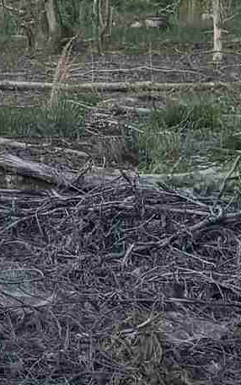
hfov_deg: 7.0
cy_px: -188
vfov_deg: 11.7
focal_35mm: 171
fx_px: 1795
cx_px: -427
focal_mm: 6.76
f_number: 1.78
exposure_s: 1/1366
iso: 80
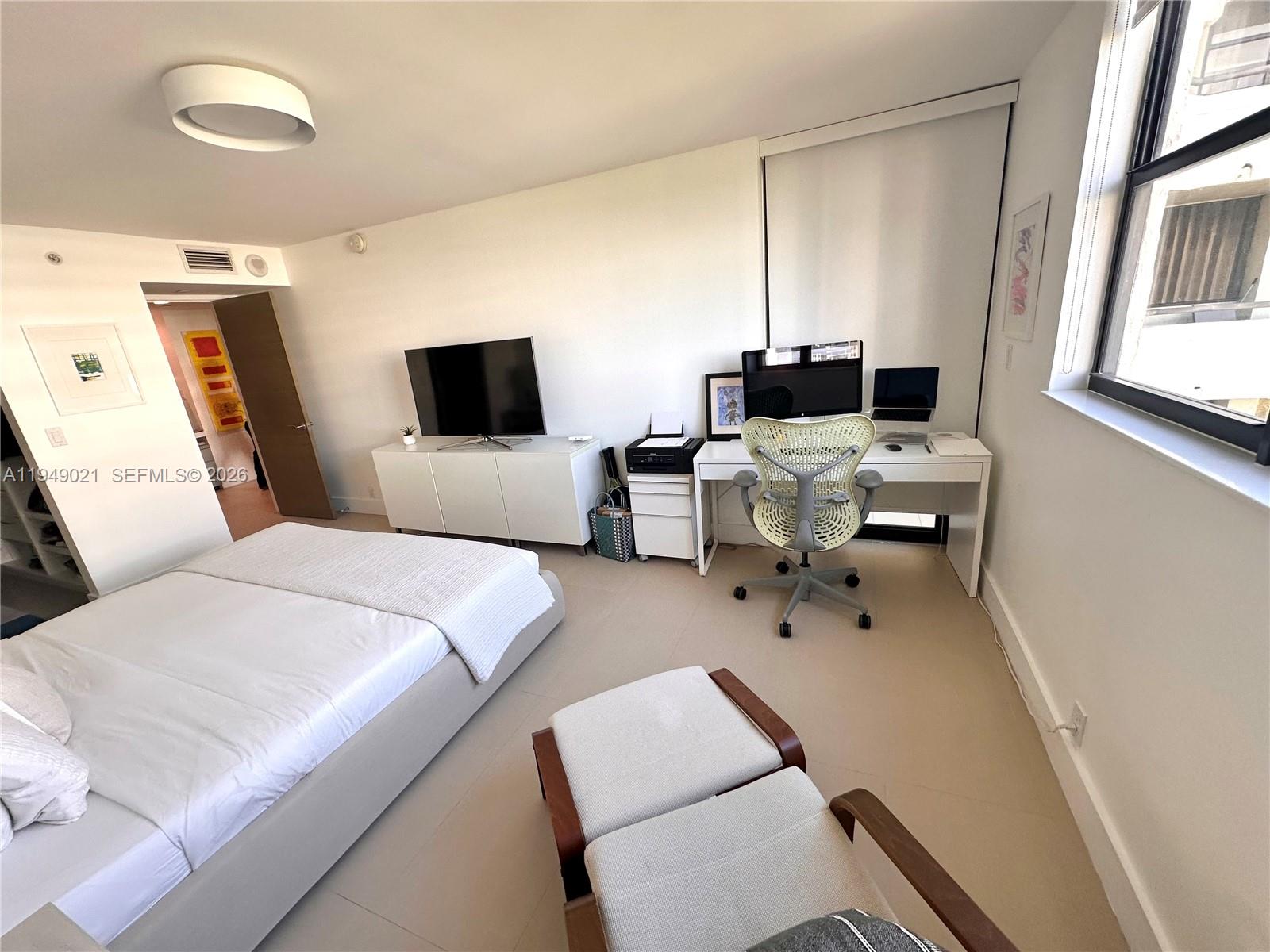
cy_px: 476
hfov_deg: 102.1
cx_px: 635
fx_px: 514
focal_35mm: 14
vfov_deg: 85.7
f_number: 2.2
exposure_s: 1/99
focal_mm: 2.22
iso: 100
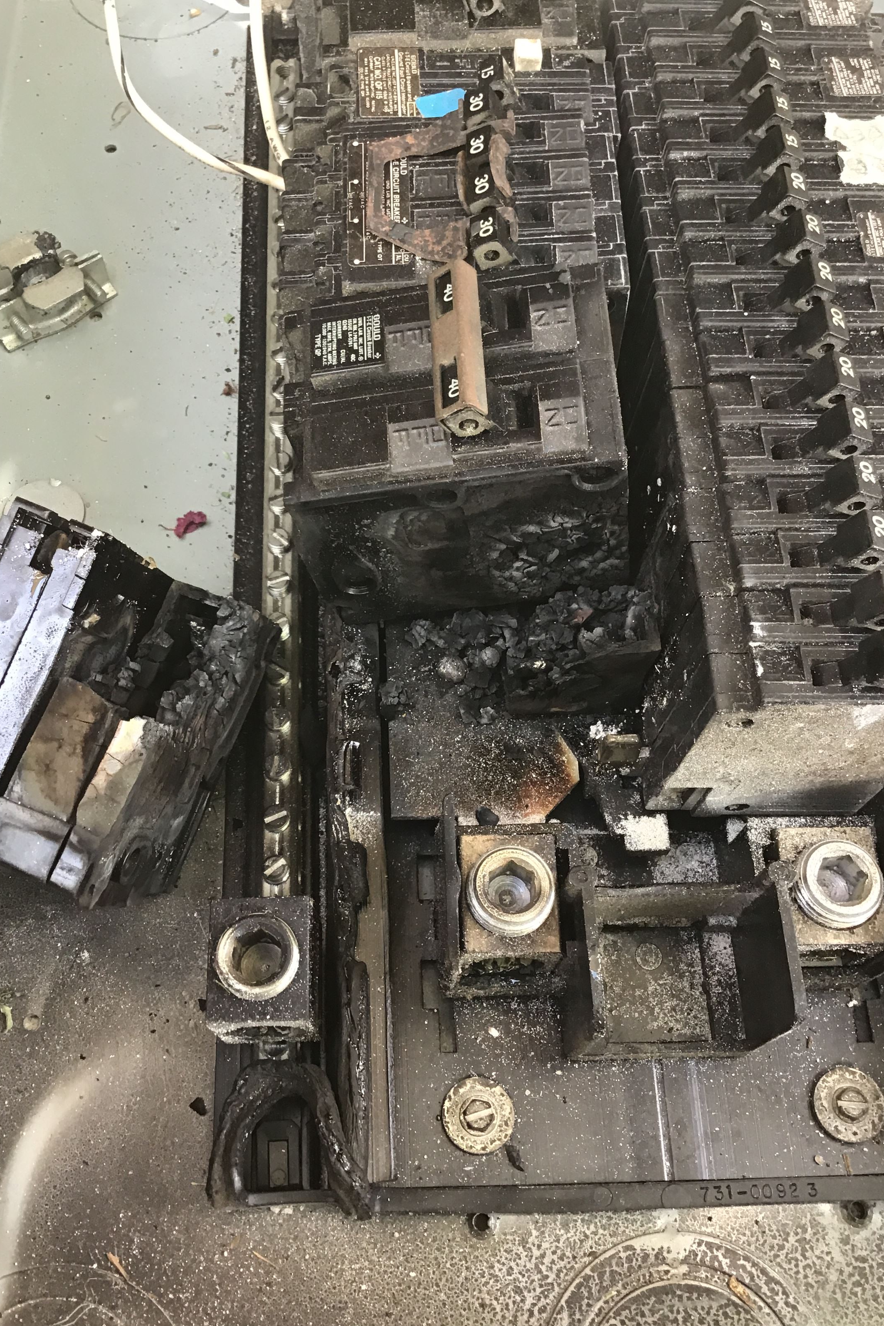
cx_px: 392
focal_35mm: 33
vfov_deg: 57.2
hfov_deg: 39.9
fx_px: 1215
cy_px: 652
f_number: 2.4
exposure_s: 1/33
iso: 25
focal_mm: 3.3
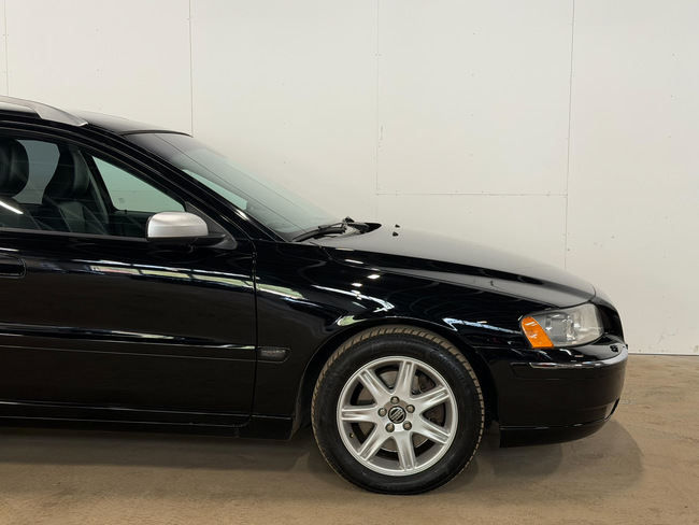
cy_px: 262
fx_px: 970
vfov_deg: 30.3
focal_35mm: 48
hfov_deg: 39.6
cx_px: 350
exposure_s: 1/50
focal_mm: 6.76
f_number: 1.8
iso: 80
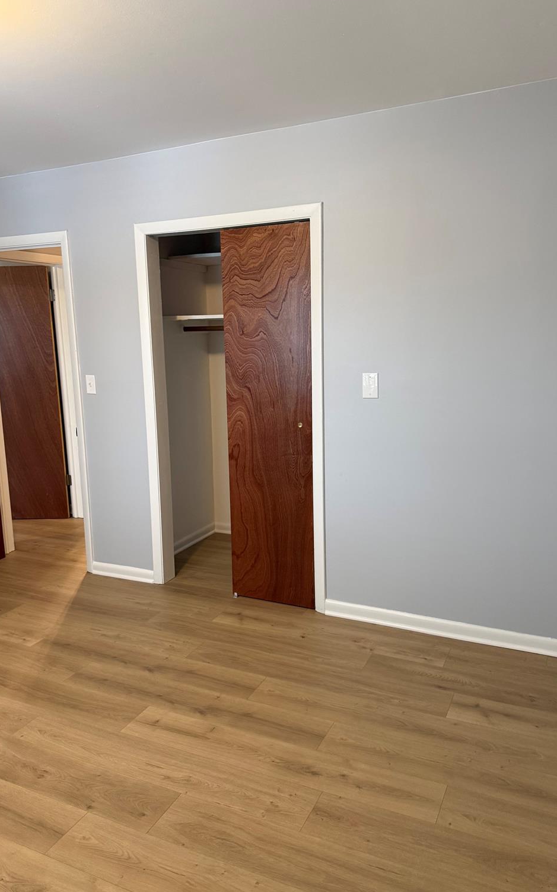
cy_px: 446
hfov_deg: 47.6
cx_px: 282
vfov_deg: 70.4
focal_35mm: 26
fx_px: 632
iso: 250
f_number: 1.78
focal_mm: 6.76
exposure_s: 1/60
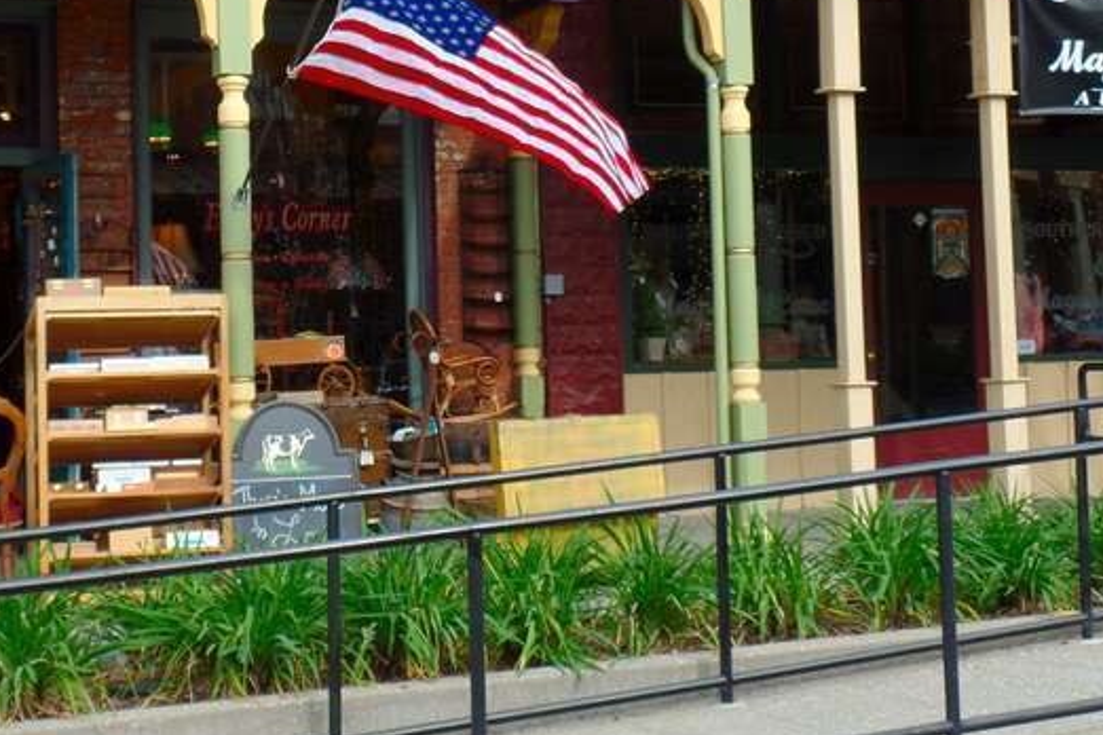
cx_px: 328
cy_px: 196
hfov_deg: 29.8
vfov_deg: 20.2
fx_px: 2053
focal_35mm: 67
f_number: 3.6
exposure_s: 1/250
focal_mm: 7.5
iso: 80
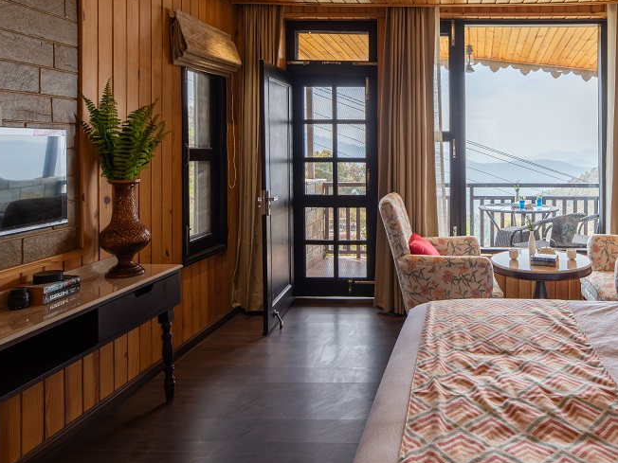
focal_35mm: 28
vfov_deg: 48.9
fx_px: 500
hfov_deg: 60.5
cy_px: 152
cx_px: 451
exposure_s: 1/160
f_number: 8
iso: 31
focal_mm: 19
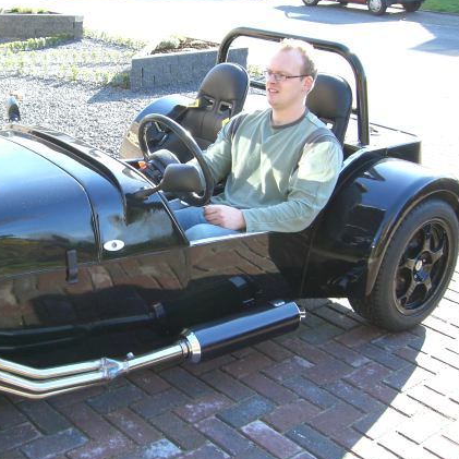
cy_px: 213
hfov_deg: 32.9
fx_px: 765
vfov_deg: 33.4
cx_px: 126
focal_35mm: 51
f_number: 2.7
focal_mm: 6.2
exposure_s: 1/160
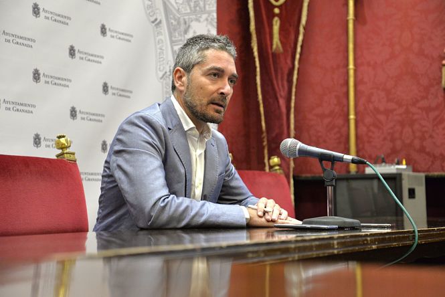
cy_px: 148
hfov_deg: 30.9
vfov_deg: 20.9
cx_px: 222
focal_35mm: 65
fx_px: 804
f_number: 4.5
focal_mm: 65
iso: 2800
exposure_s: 1/60
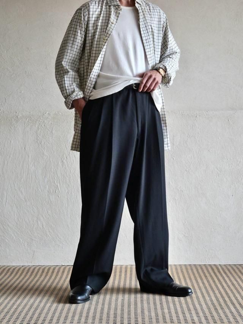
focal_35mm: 68
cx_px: 122
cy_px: 162
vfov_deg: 28.6
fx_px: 636
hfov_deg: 21.6
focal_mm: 34
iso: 500
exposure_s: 1/80
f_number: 3.8
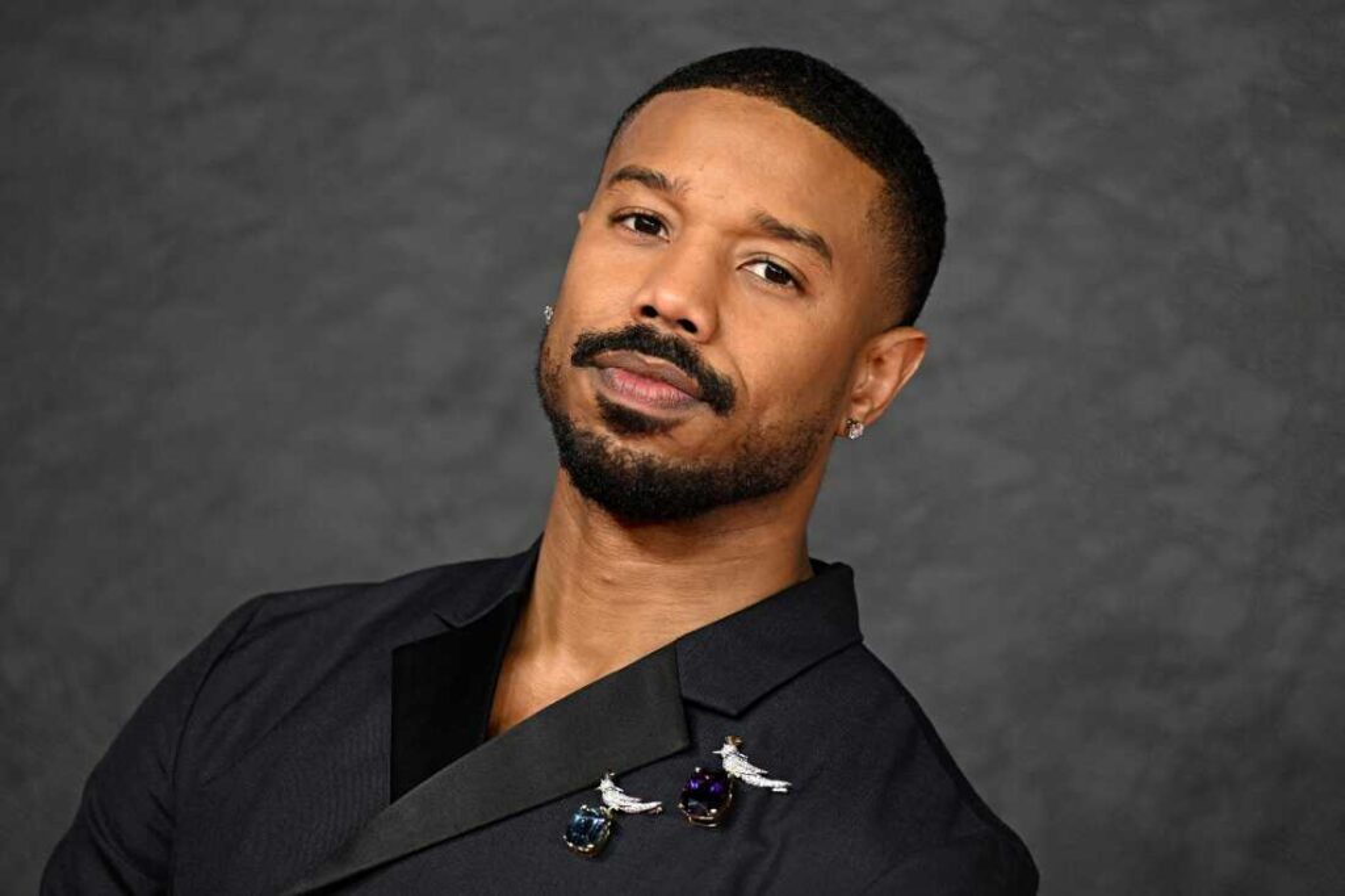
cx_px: 672
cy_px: 448
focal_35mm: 320
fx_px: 11951
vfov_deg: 4.3
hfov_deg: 6.4
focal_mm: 320
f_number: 5.6
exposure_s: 1/320
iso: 1600
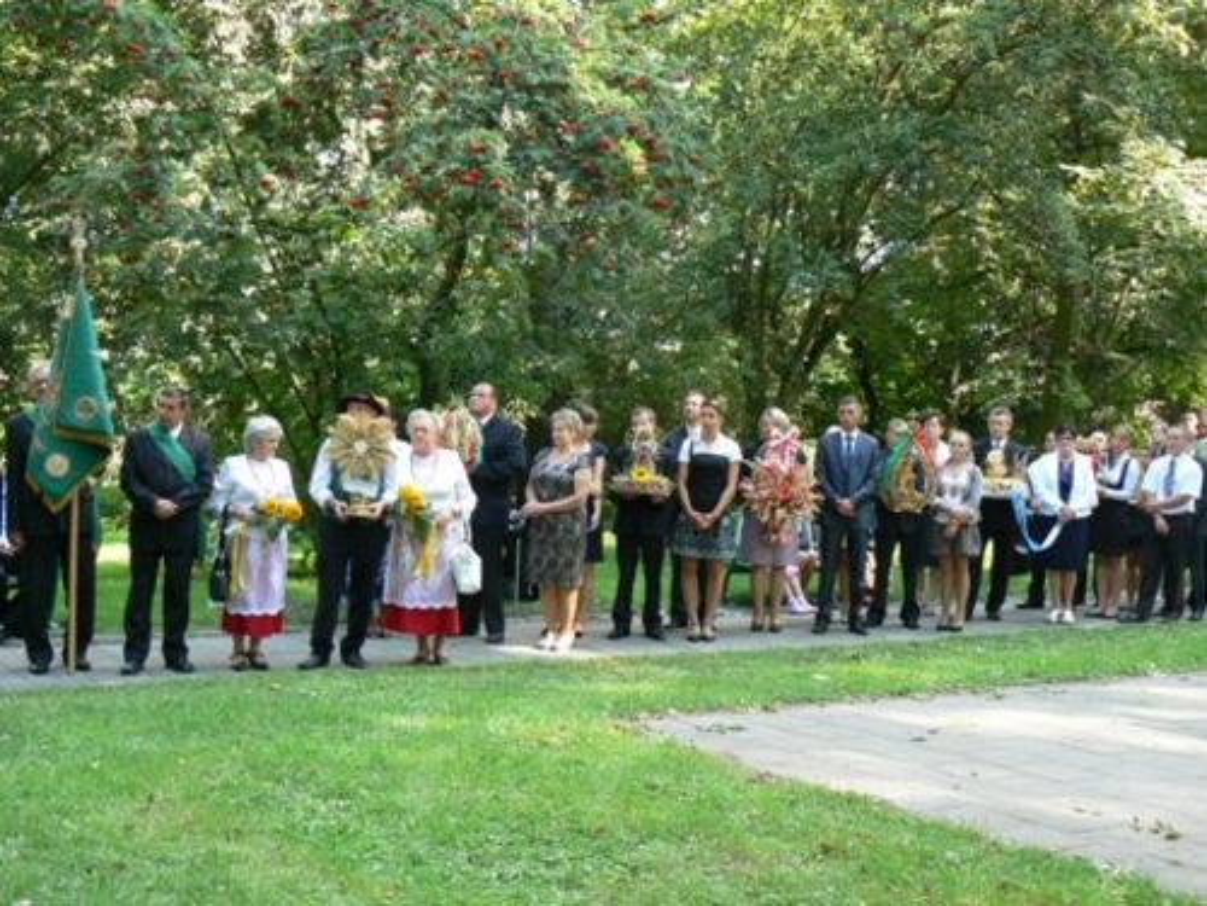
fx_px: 1709
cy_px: 453
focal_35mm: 49
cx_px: 604
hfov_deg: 38.9
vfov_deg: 29.7
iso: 80
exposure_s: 1/50
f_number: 2.8
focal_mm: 8.1
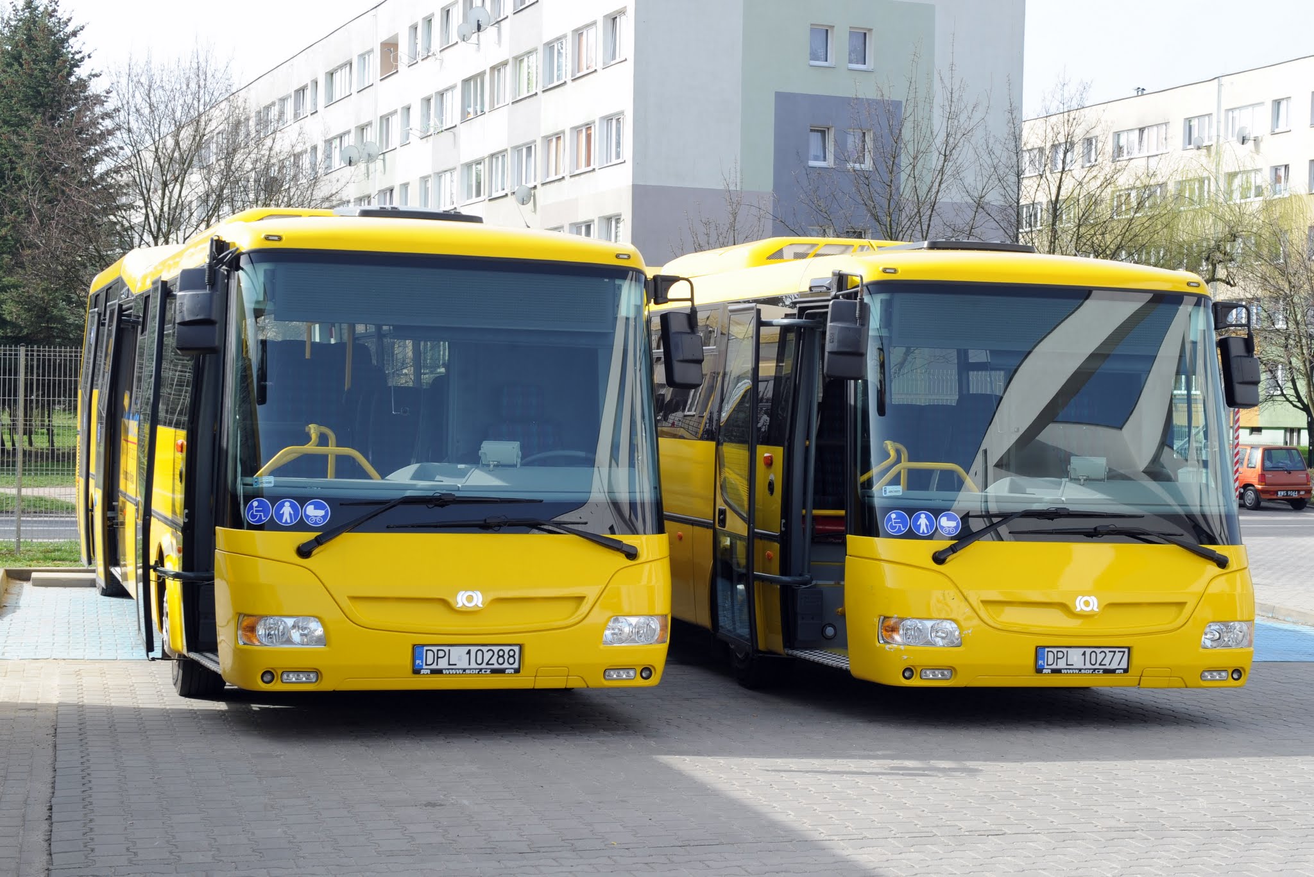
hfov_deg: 39.6
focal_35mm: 50
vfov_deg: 27.0
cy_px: 438
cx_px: 657
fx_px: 1826
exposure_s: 1/125
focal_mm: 50
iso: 200
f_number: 9
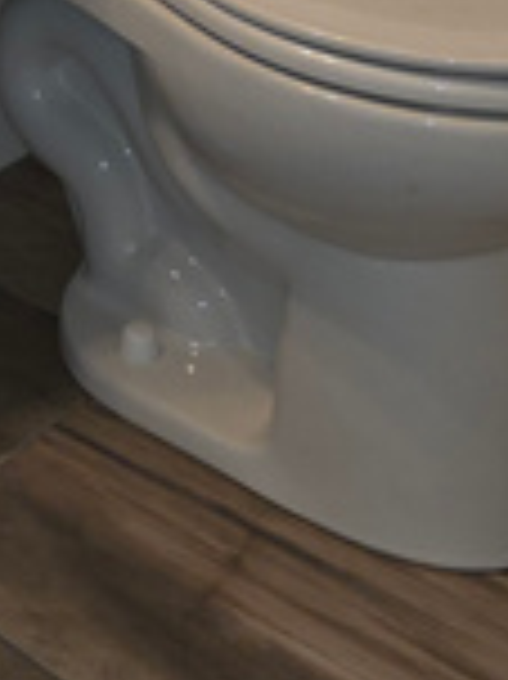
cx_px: -193
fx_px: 2293
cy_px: -761
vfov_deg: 13.8
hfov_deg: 12.2
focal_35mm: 117
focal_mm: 6.3
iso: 100
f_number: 1.7
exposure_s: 1/60
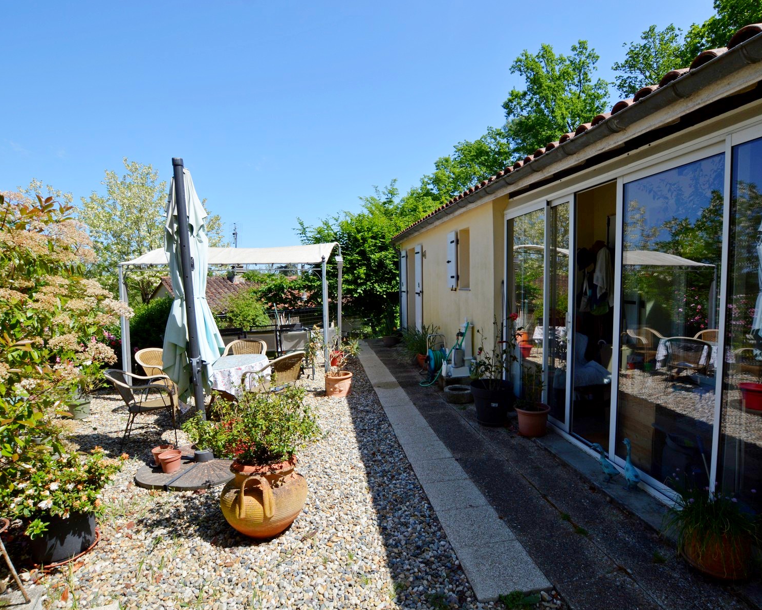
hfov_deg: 89.5
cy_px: 305
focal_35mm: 17
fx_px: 383
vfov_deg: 77.0
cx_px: 408
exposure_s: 1/200
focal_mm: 10
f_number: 7.1
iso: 100
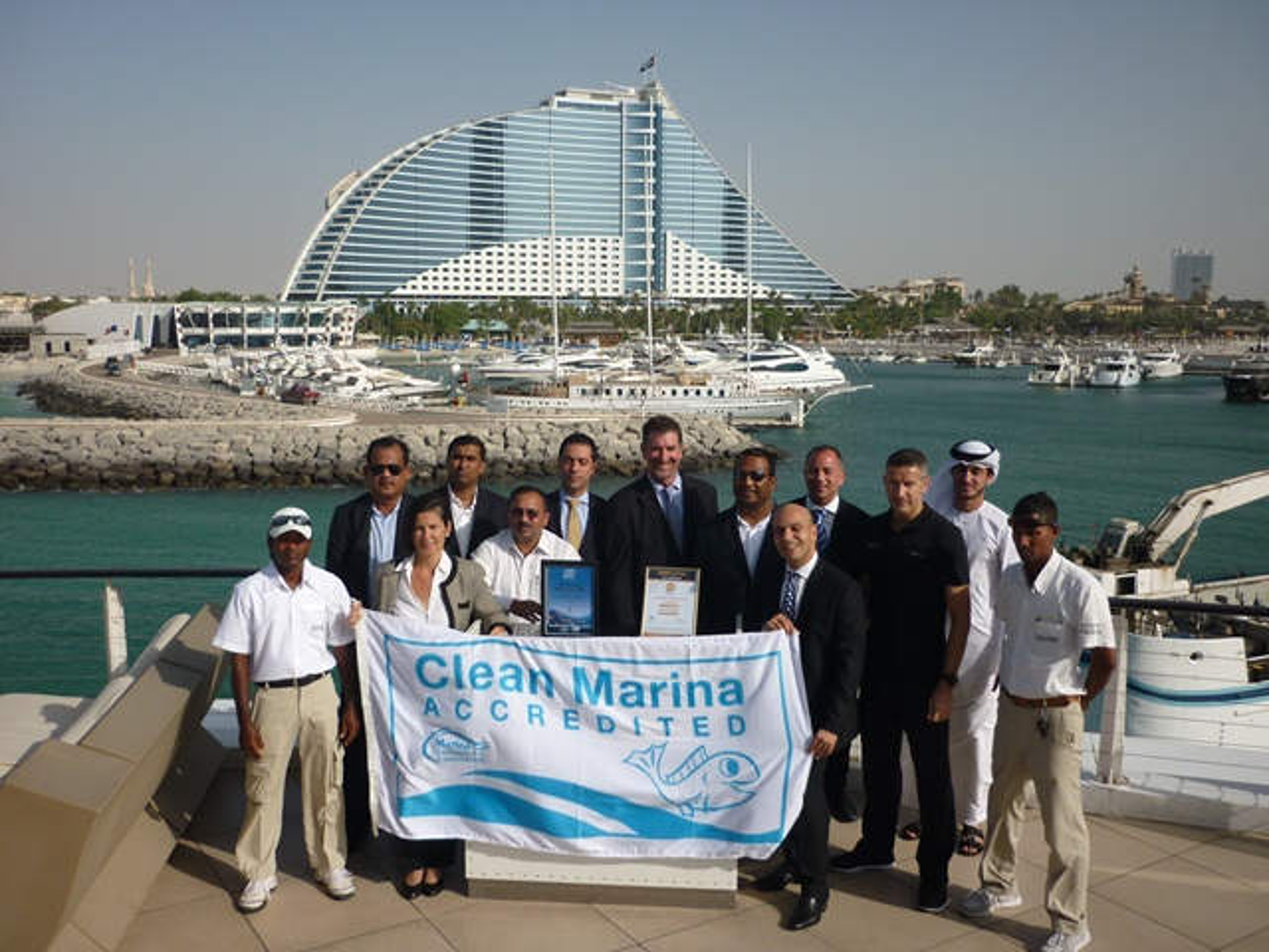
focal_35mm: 33
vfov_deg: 42.9
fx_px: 1210
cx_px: 634
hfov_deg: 55.4
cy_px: 476
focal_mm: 5.5
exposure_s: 1/400
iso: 80
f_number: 8
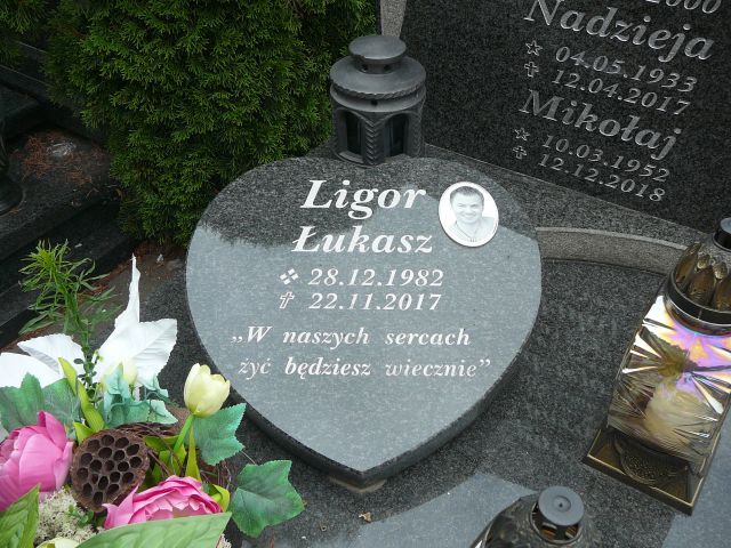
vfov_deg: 40.7
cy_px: 274
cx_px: 366
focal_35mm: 35
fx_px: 739
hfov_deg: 52.6
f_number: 2.8
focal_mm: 5.2
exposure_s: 1/400
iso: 80
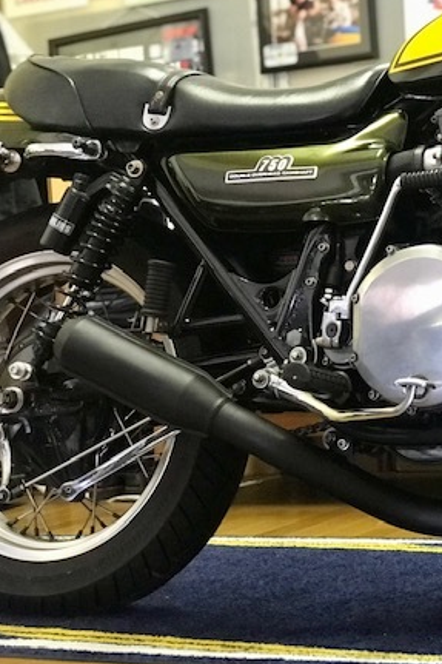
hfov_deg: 15.1
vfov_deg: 23.1
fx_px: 1622
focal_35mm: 88
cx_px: 481
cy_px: 334
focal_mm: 6.6
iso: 640
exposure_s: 1/60
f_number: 2.8
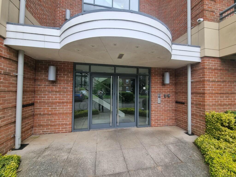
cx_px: 118
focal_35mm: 13
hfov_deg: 106.2
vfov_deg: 89.9
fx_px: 89
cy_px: 88
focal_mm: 2.2
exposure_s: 1/214
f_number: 2.2
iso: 50
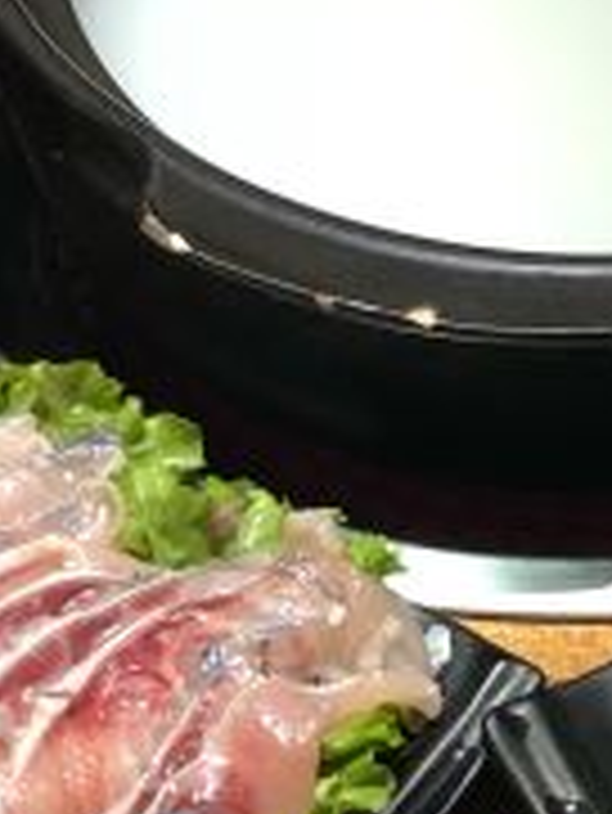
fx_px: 2543
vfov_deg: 18.1
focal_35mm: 108
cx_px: 774
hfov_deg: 13.3
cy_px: 191
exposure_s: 1/17
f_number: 1.8
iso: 40
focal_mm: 4
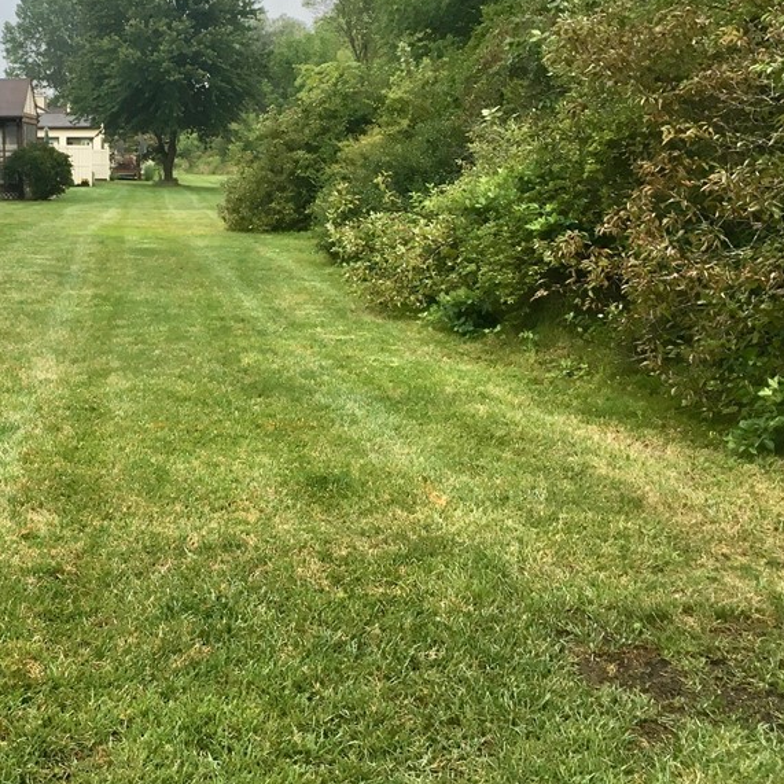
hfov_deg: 35.5
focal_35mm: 46
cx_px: 143
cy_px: 279
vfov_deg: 36.5
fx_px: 1179
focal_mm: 4.15
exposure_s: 1/40
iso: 25
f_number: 2.2
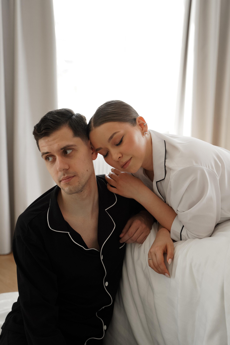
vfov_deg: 35.6
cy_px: 172
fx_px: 537
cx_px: 115
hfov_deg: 24.2
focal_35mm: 56
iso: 640
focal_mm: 56
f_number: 2.8
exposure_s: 1/400
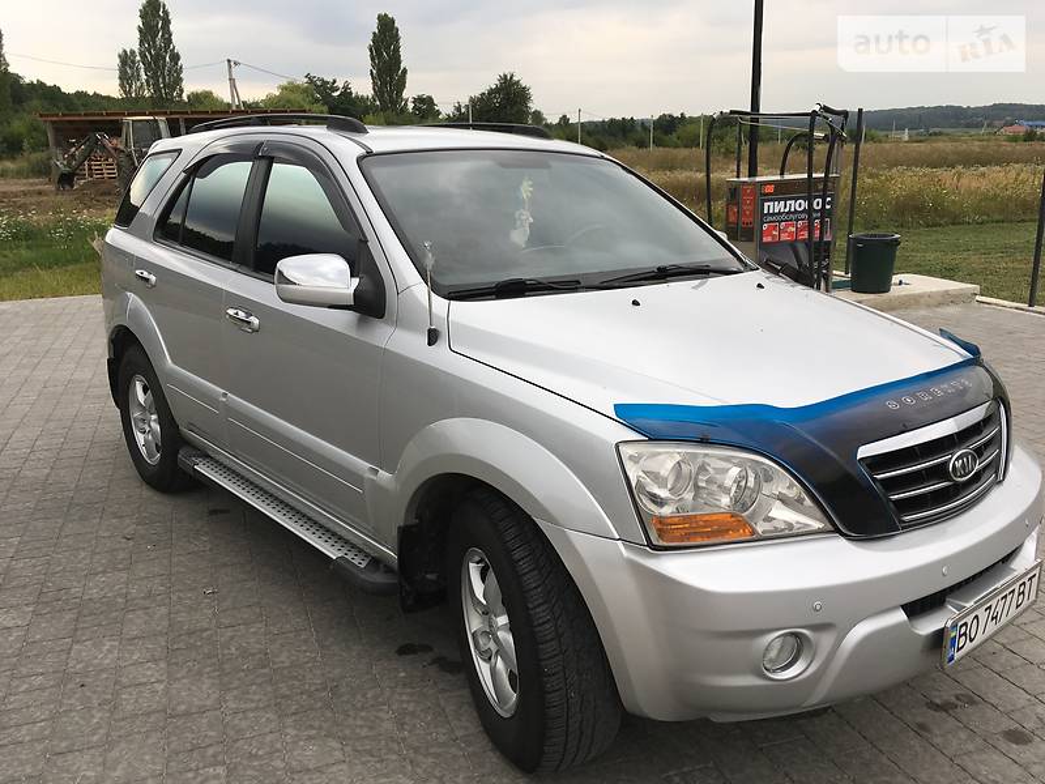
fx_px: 875
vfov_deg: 48.2
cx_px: 522
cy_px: 392
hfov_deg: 61.7
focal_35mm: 29
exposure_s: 1/200
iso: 25
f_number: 2.2
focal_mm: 4.2
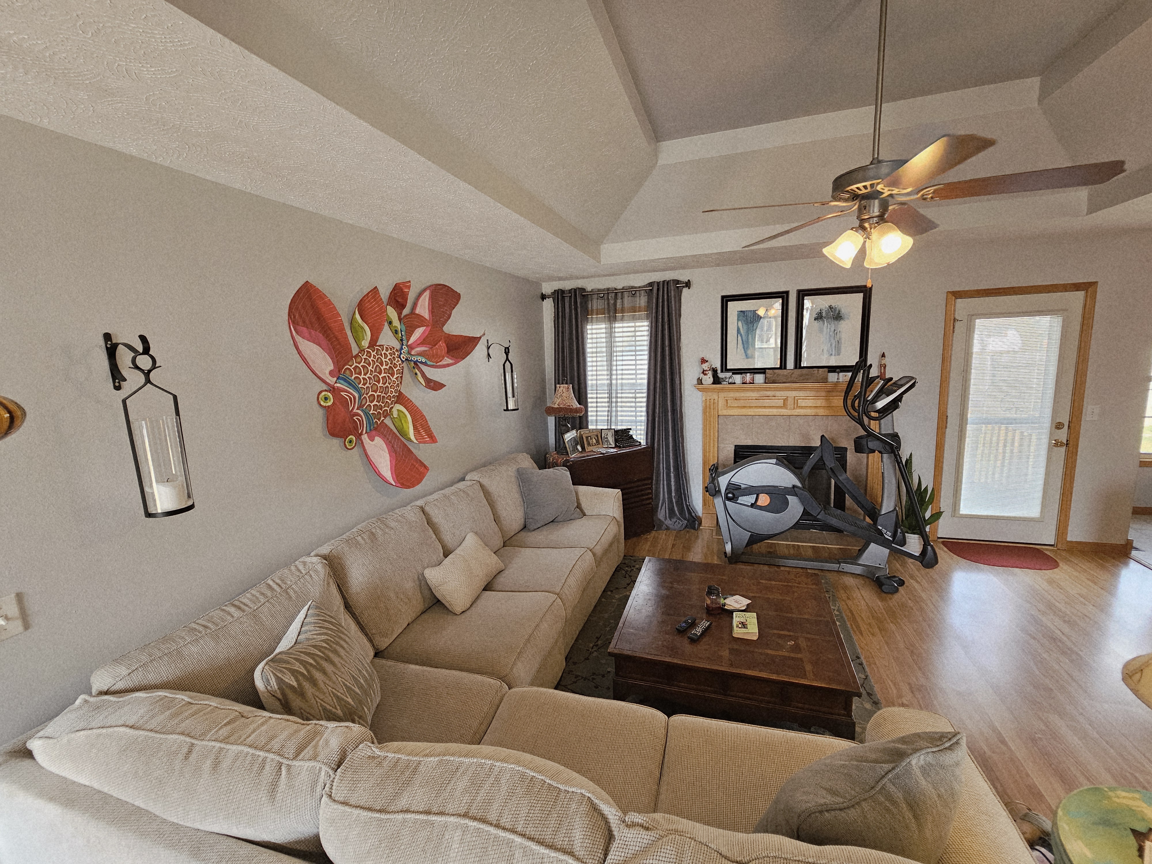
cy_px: 432
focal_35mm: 13
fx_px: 433
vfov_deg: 89.9
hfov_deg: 106.2
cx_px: 576
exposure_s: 1/60
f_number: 2.2
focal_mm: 2.2
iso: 125
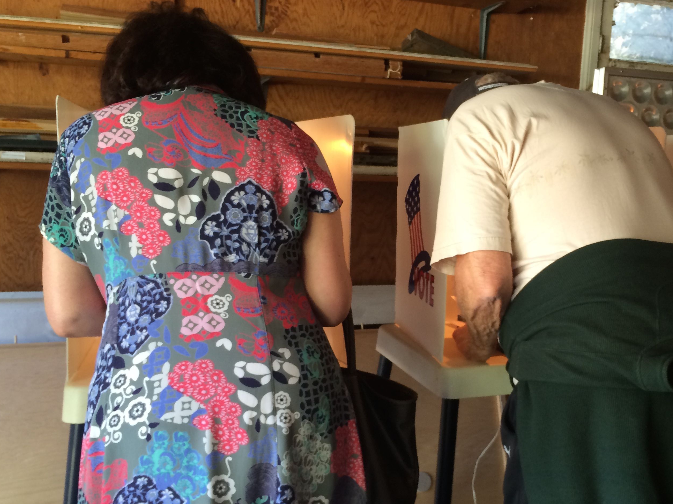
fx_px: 758
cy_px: 295
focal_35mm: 39
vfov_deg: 36.7
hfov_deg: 47.6
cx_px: 400
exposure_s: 1/30
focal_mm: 4.12
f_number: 2.2
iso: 80
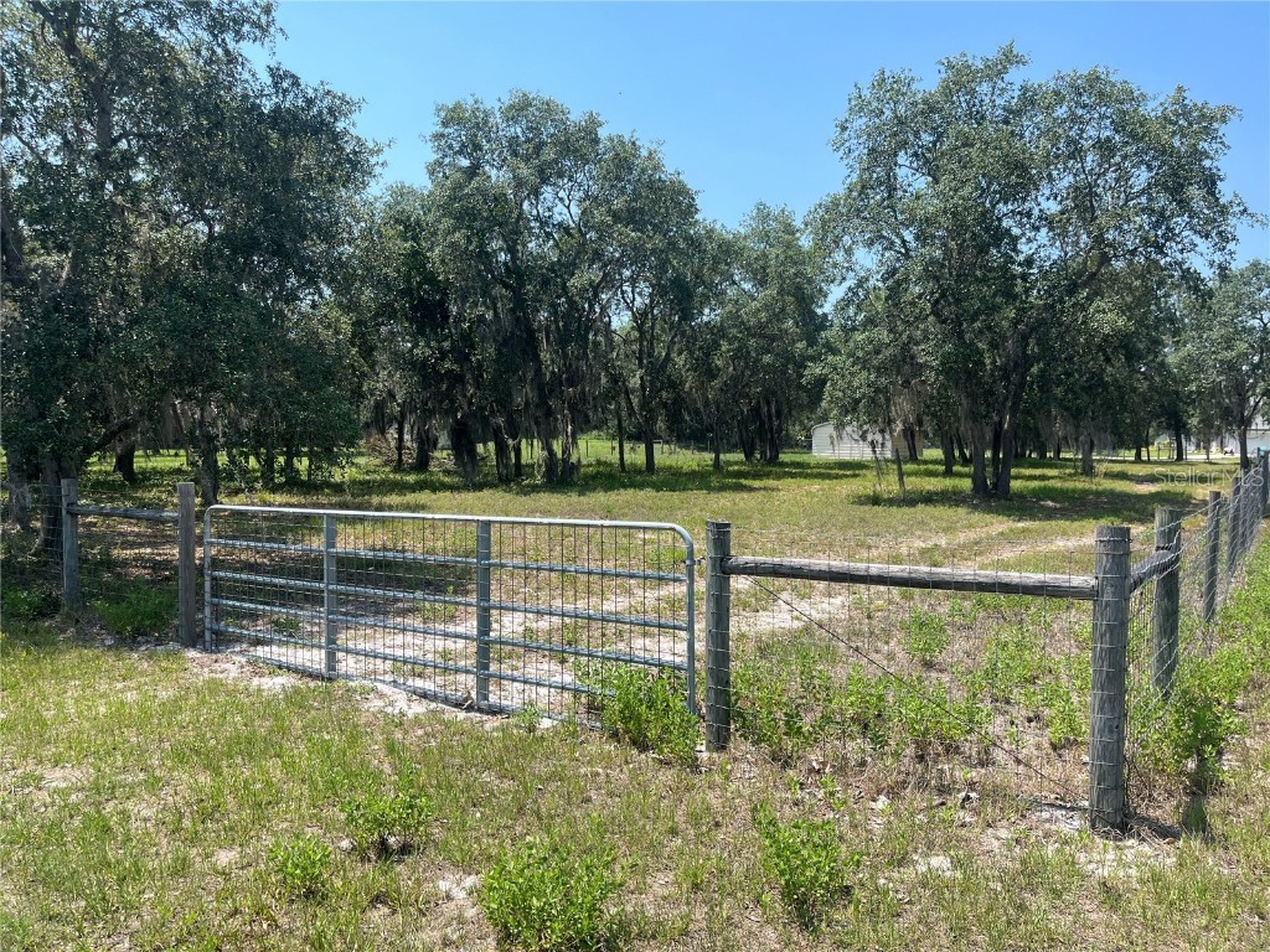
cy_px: 476
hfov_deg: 67.3
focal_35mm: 26
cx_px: 635
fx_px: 954
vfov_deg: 53.1
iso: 50
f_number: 1.6
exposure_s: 1/1923
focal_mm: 5.1
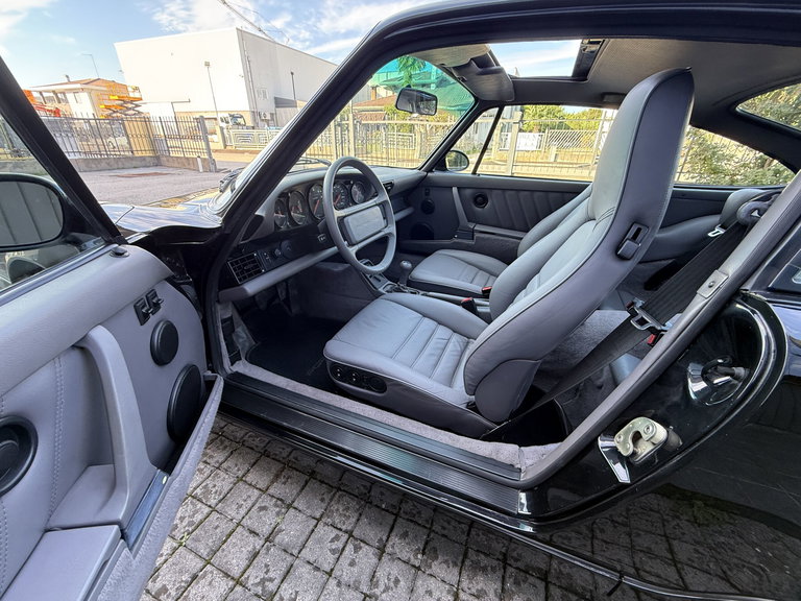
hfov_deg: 102.1
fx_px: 324
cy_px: 300
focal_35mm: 14
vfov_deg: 85.7
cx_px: 400
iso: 200
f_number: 2.2
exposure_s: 1/99
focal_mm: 2.22
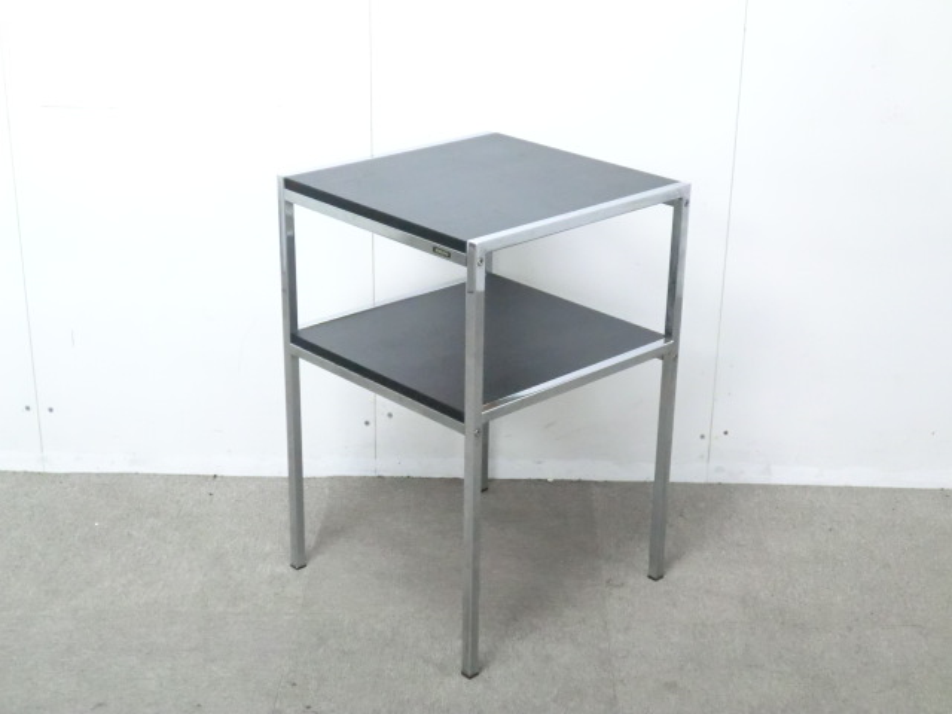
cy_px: 357
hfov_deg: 35.5
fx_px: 1485
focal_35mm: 54
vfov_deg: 27.0
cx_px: 476
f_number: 4.5
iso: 800
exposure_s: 1/25
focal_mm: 9.8
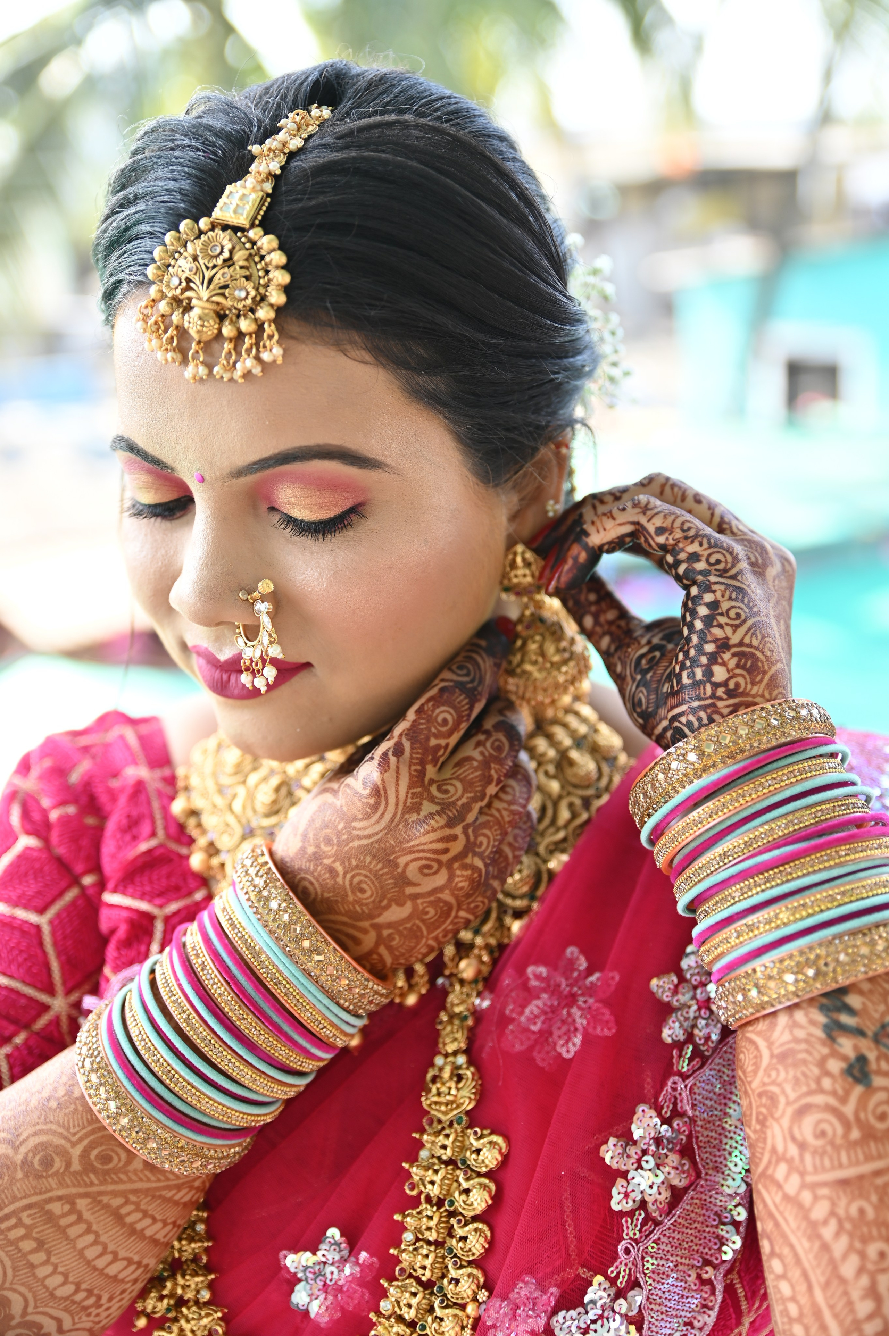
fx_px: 1669
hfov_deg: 29.8
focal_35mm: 45
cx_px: 444
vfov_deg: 43.6
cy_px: 668
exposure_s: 1/200
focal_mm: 45
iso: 160
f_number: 2.8
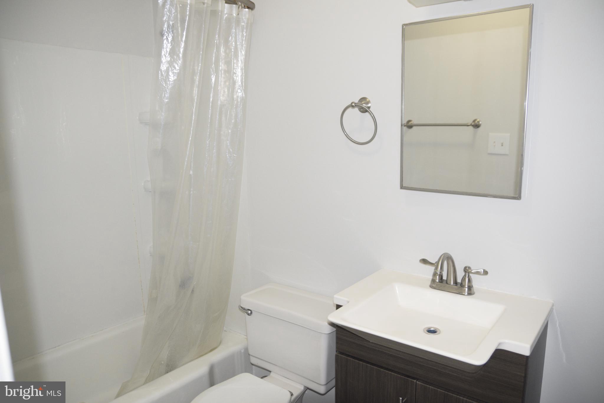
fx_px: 805
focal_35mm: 48
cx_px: 302
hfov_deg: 41.1
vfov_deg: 28.1
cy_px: 202
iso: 800
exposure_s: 1/80
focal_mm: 32
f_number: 4.5
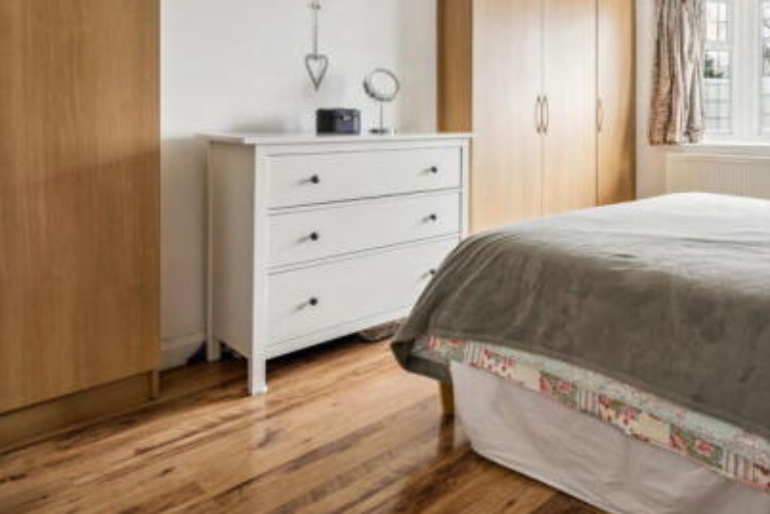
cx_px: 610
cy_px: 125
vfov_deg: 47.6
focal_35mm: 26
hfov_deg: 63.7
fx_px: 556
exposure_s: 1/10
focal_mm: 16
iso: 320
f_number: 8
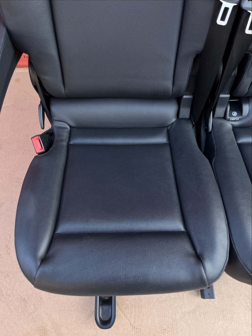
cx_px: 126
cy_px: 168
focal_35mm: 26
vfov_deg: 67.3
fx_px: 252
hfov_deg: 53.1
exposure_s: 1/254
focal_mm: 5.1
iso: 40
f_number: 1.6
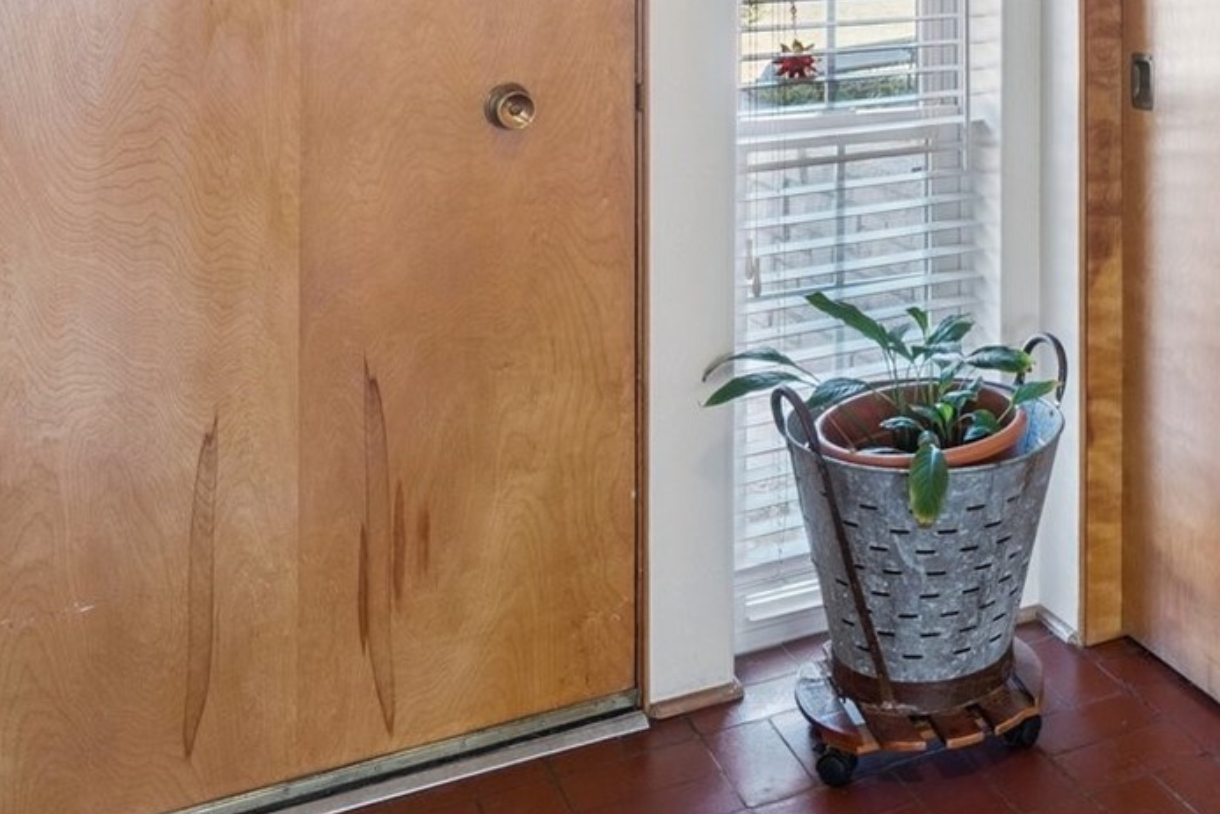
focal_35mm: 44
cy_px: -71
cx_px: 1041
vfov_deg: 28.0
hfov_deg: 41.8
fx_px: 1491
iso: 200
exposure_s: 1/10
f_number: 6.3
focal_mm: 10
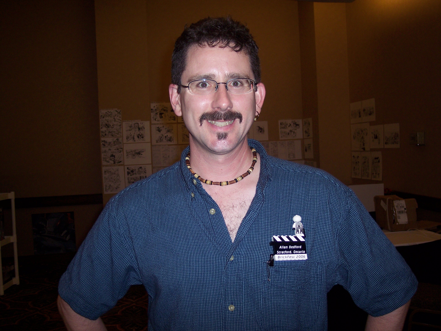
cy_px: 166
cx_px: 220
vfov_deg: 36.8
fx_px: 497
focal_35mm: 39
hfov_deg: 47.9
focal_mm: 8
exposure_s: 1/60
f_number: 2.8
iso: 100
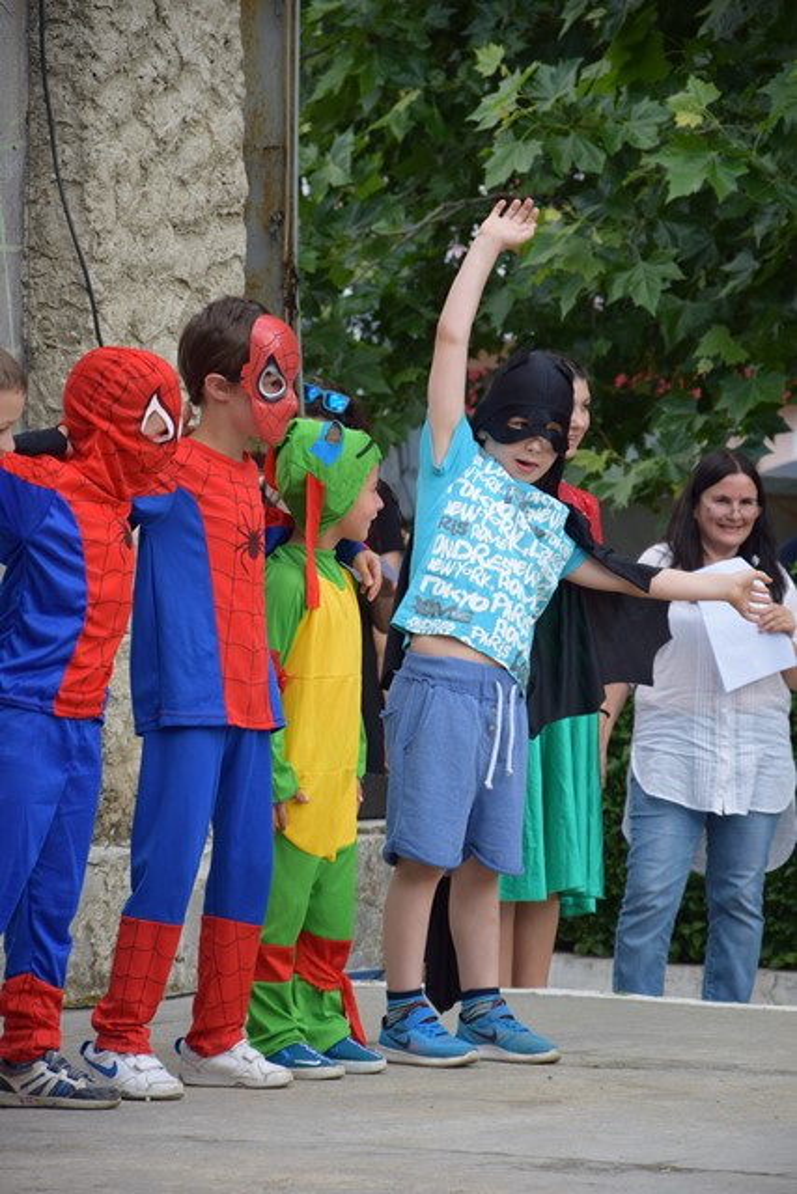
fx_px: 5227
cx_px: 398
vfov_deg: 13.0
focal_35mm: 158
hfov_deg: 8.7
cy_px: 597
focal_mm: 105
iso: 200
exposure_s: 1/200
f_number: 5.6
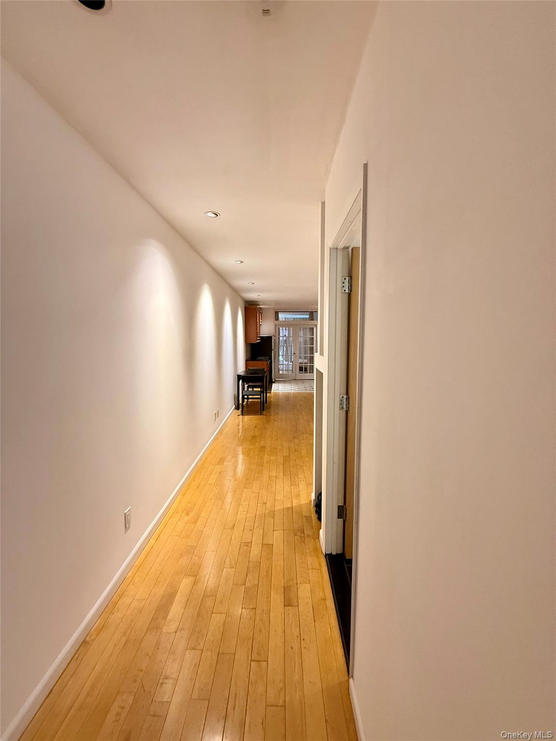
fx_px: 300
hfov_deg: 85.7
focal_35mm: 14
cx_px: 278
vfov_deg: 102.1
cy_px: 370
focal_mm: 2.22
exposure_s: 1/60
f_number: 2.2
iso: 500
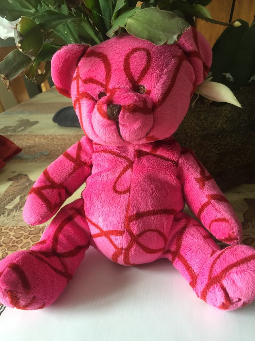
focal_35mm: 29
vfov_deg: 61.7
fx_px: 285
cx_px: 128
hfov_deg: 48.2
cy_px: 170
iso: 64
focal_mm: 4.15
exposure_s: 1/33
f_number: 2.2
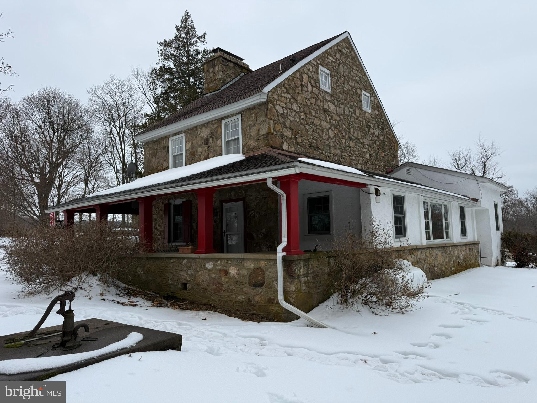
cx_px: 268
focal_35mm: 24
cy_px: 202
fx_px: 372
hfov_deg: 71.6
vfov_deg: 56.8
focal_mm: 6.76
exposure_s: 1/2232
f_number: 1.78
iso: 80
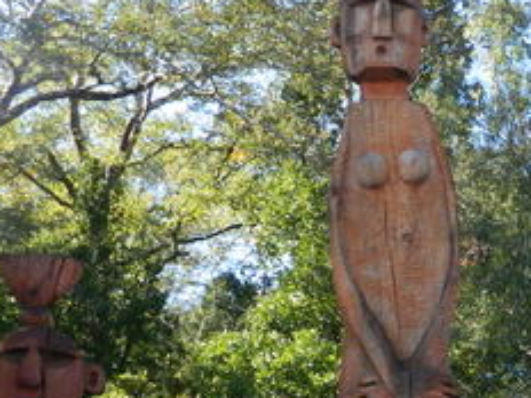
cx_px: 623
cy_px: 366
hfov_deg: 17.6
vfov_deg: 13.7
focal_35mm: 107
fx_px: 1641
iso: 110
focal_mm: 5.6
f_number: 3.2
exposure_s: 1/200
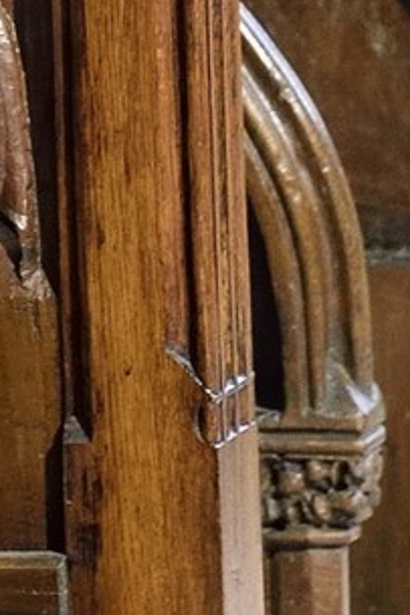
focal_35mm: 488
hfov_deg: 2.8
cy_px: -894
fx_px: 8345
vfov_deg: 4.1
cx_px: -434
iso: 1600
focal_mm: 62
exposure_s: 1/10
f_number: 5.6
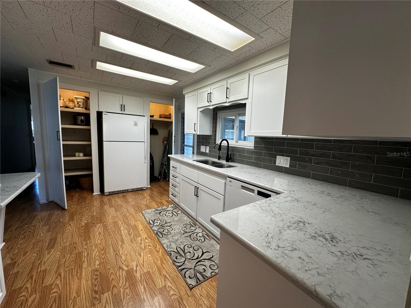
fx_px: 166
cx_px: 206
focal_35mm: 14
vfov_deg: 85.7
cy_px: 154
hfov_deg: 102.1
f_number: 2.2
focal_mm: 2.22
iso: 160
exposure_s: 1/120
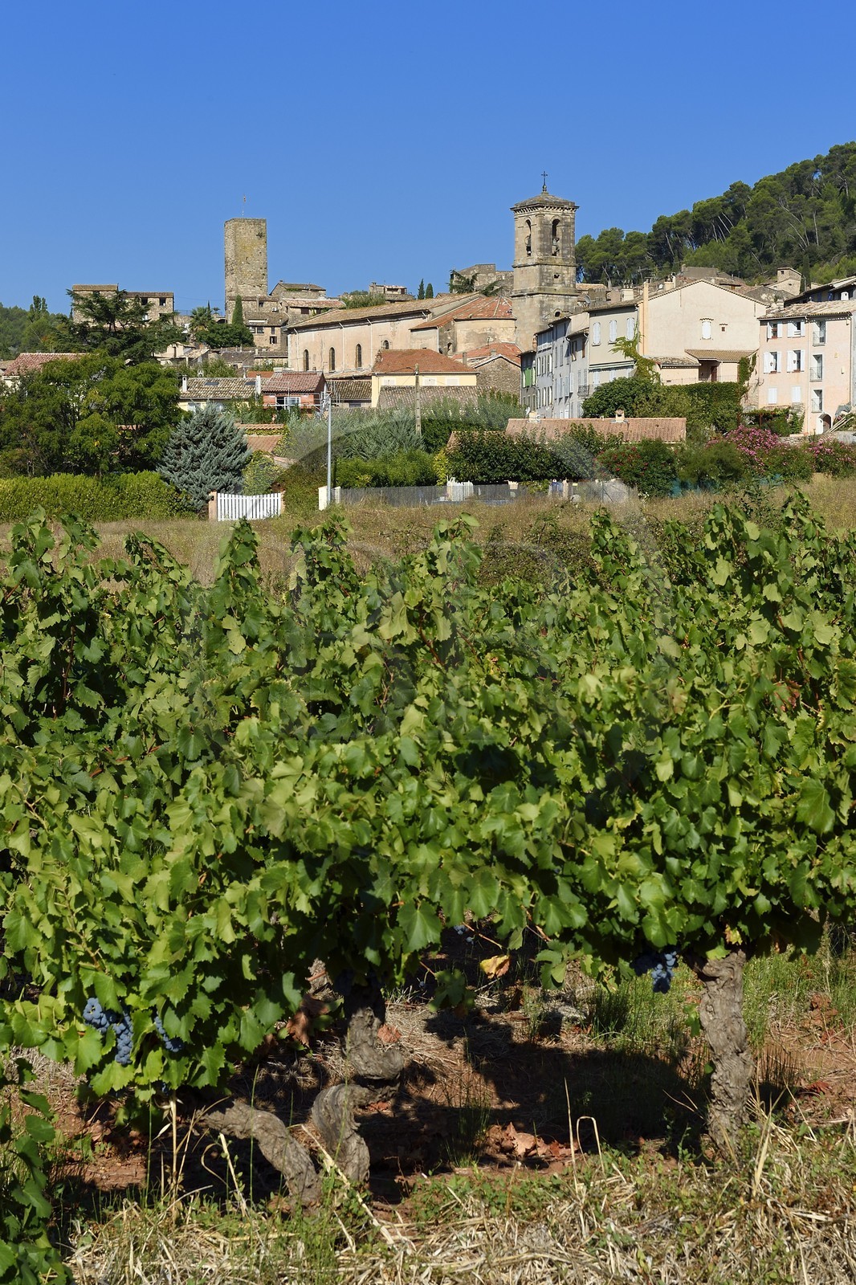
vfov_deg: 32.4
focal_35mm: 62
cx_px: 428
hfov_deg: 21.9
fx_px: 2212
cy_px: 642
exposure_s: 1/160
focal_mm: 62
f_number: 16
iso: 200
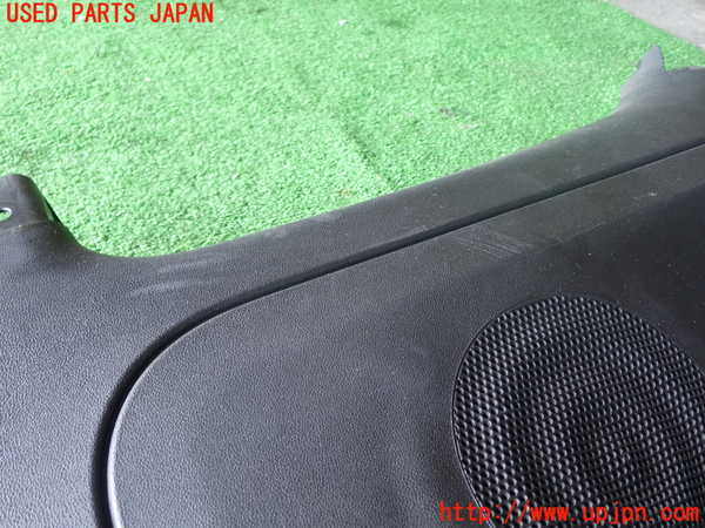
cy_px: 264
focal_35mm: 32
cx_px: 352
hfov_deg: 56.8
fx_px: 652
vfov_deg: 44.2
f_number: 2.4
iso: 160
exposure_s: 1/60
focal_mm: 5.79
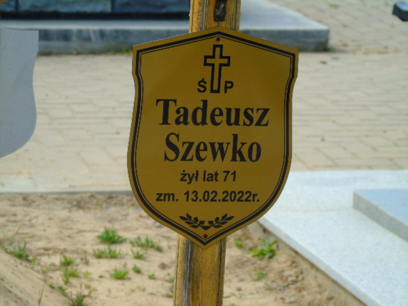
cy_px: 153
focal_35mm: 186
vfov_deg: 8.0
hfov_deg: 10.6
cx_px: 204
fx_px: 2192
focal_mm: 33
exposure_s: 1/400
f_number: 5
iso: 80
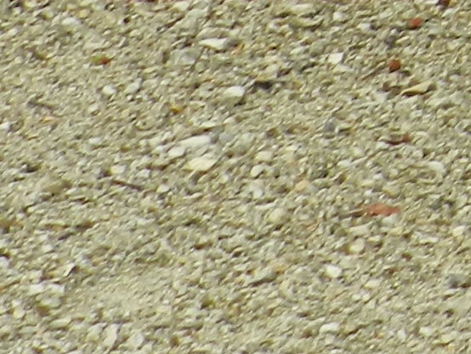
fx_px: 4519
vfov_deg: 4.3
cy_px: -703
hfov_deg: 5.5
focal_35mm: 332
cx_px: 1564
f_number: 4.2
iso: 160
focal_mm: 8.1
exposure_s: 1/60
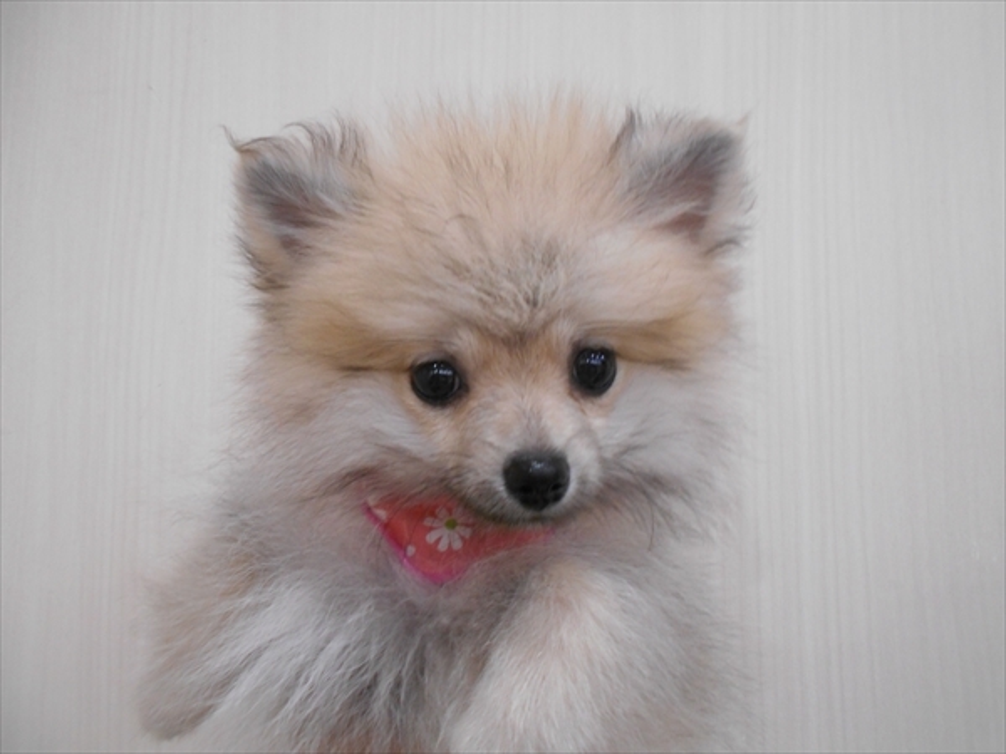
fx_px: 756
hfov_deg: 67.3
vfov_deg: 53.1
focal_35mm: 26
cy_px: 377
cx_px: 503
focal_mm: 4.6
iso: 360
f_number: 3.2
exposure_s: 1/30
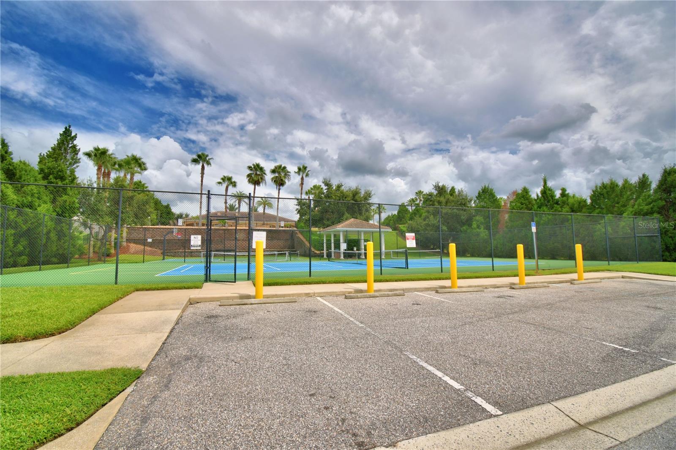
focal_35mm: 15
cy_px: 225
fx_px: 282
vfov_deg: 77.3
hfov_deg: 100.4
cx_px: 338
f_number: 4.5
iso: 100
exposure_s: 1/2000
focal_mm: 10
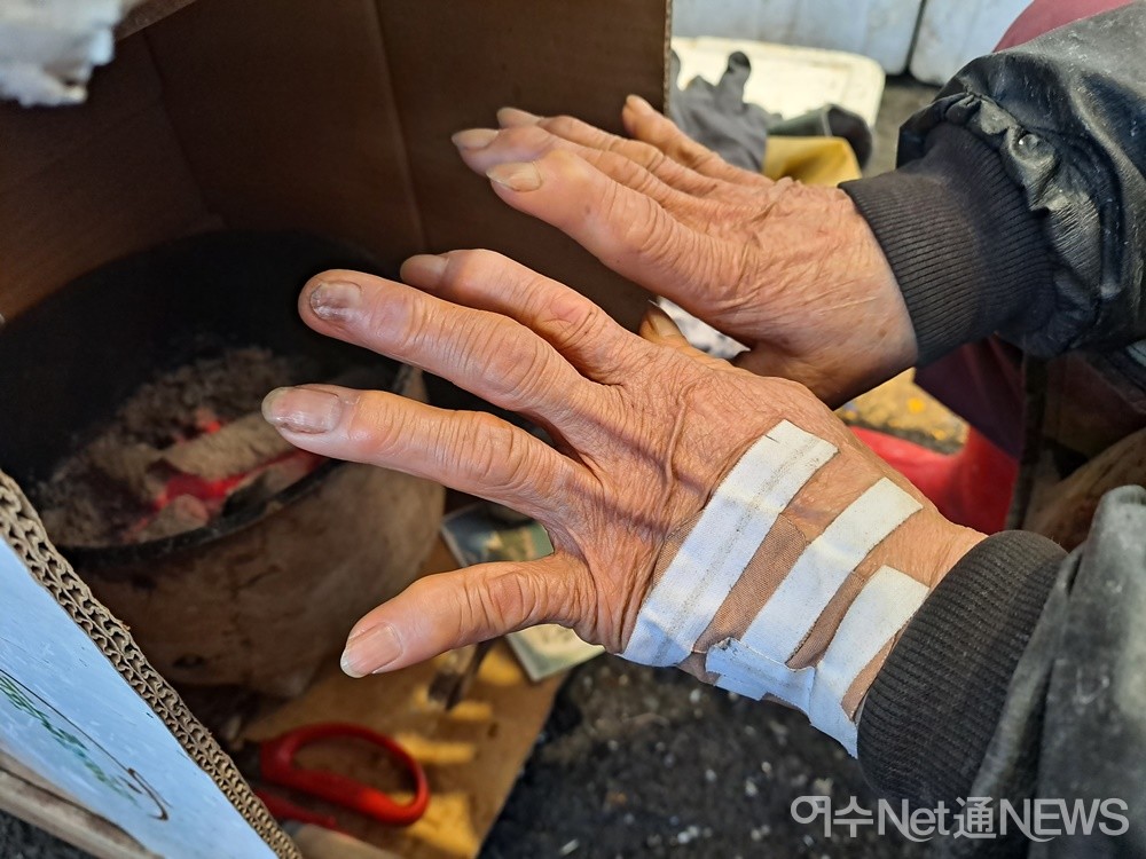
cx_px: 573
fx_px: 795
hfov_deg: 71.6
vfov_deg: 56.8
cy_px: 430
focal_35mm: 24
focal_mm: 5.23
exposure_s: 1/60
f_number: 1.8
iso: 160
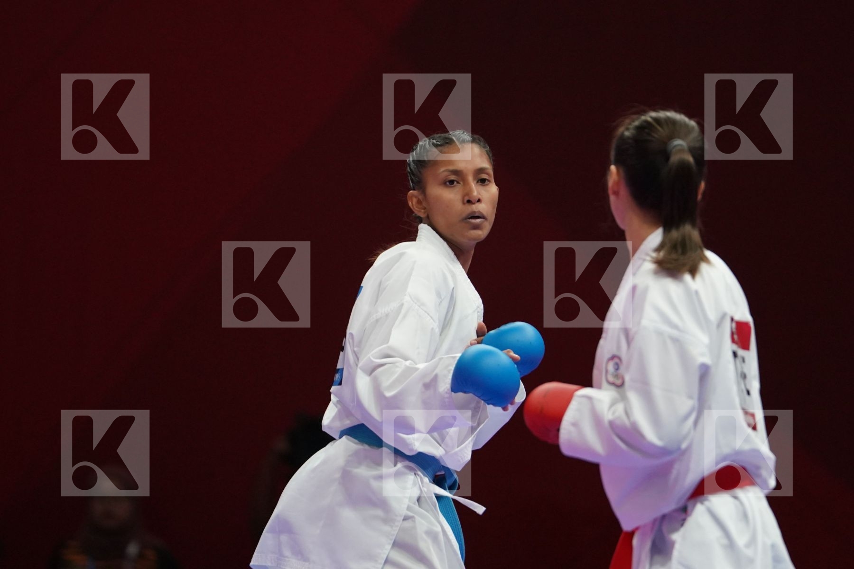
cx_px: 427
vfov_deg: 3.3
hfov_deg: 4.9
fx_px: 9963
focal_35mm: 420
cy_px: 284
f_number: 4
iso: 2500
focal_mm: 280
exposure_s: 1/1000
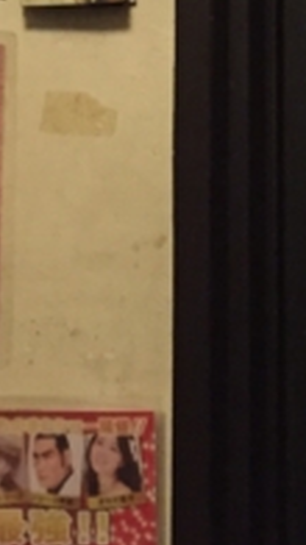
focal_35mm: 129
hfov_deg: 9.4
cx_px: 248
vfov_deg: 15.9
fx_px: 1864
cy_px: -136
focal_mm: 4.15
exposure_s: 1/15
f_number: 2.2
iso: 250
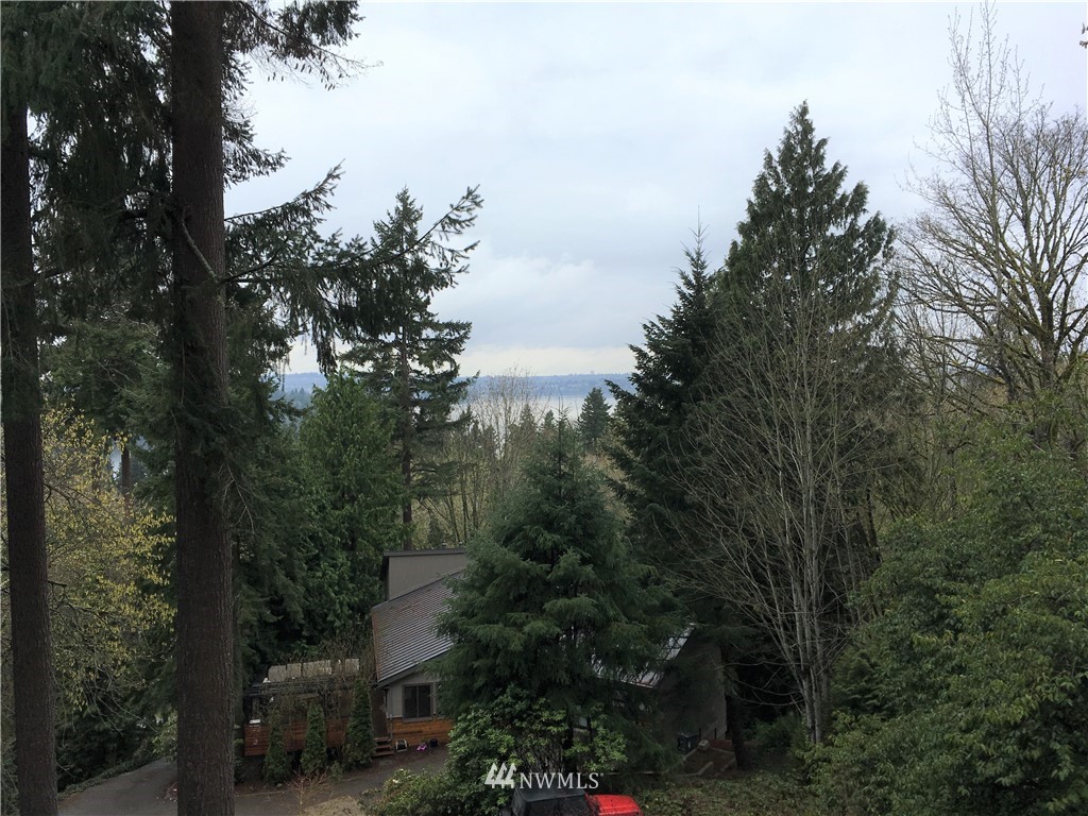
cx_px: 544
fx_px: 911
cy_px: 408
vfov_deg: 48.2
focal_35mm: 29
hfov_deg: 61.7
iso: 25
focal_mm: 4.15
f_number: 2.2
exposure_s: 1/1148
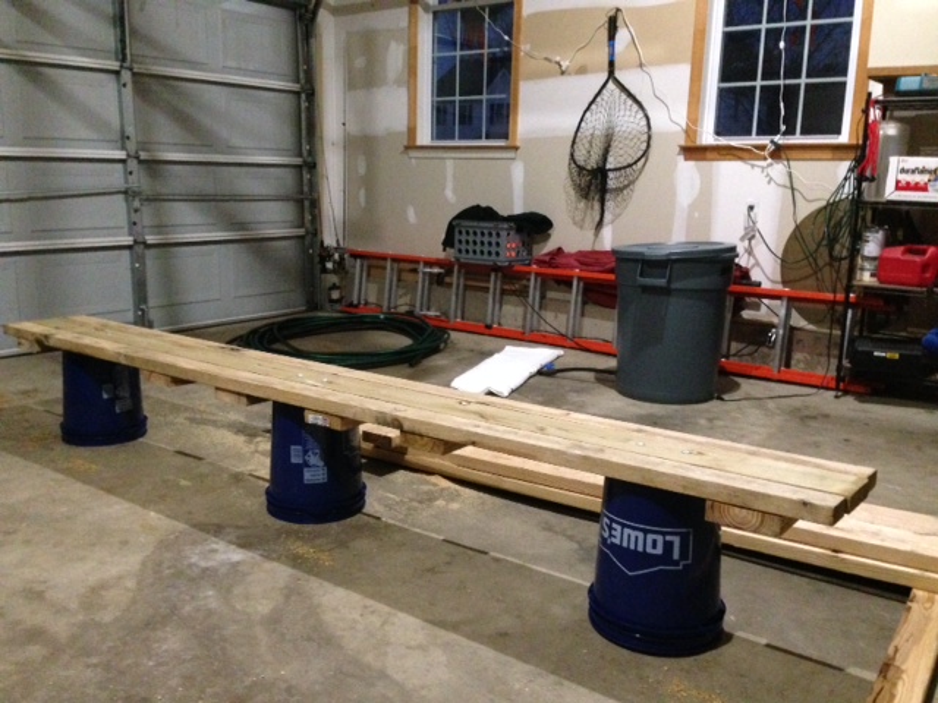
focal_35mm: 33
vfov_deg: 42.9
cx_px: 469
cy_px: 352
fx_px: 894
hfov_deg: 55.4
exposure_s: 1/15
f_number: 2.4
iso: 800
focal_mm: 4.12
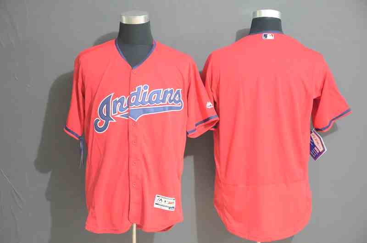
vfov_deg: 18.1
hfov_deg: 27.0
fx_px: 763
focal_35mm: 75
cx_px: 184
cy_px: 122
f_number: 5.6
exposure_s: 1/8
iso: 4000
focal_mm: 50
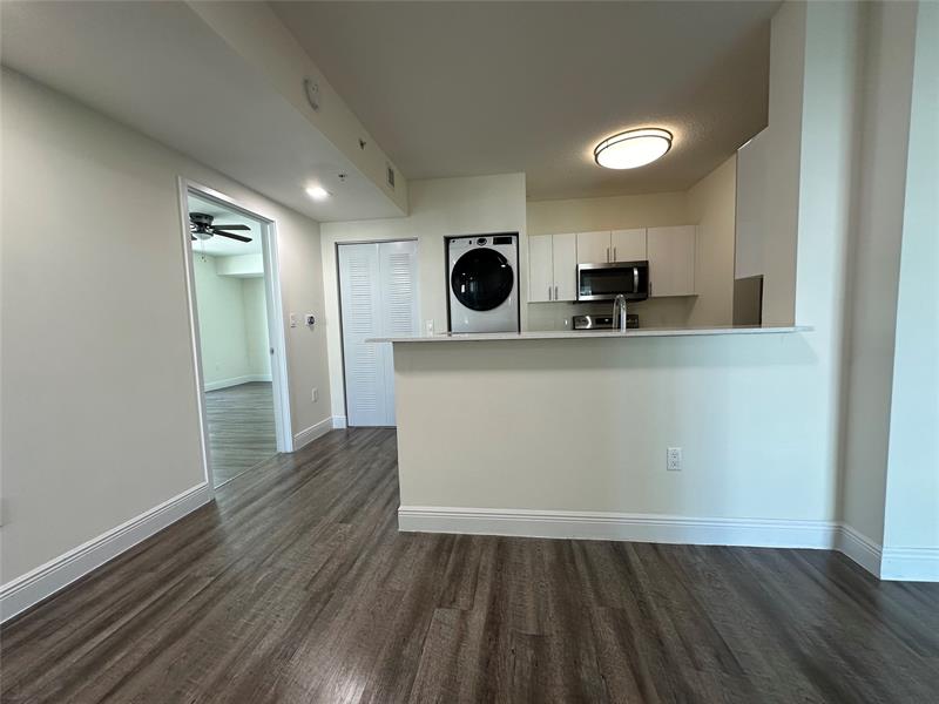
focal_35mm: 14
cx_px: 470
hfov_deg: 102.1
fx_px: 380
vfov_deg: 85.7
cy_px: 352
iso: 160
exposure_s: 1/120
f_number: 2.2
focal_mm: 2.22
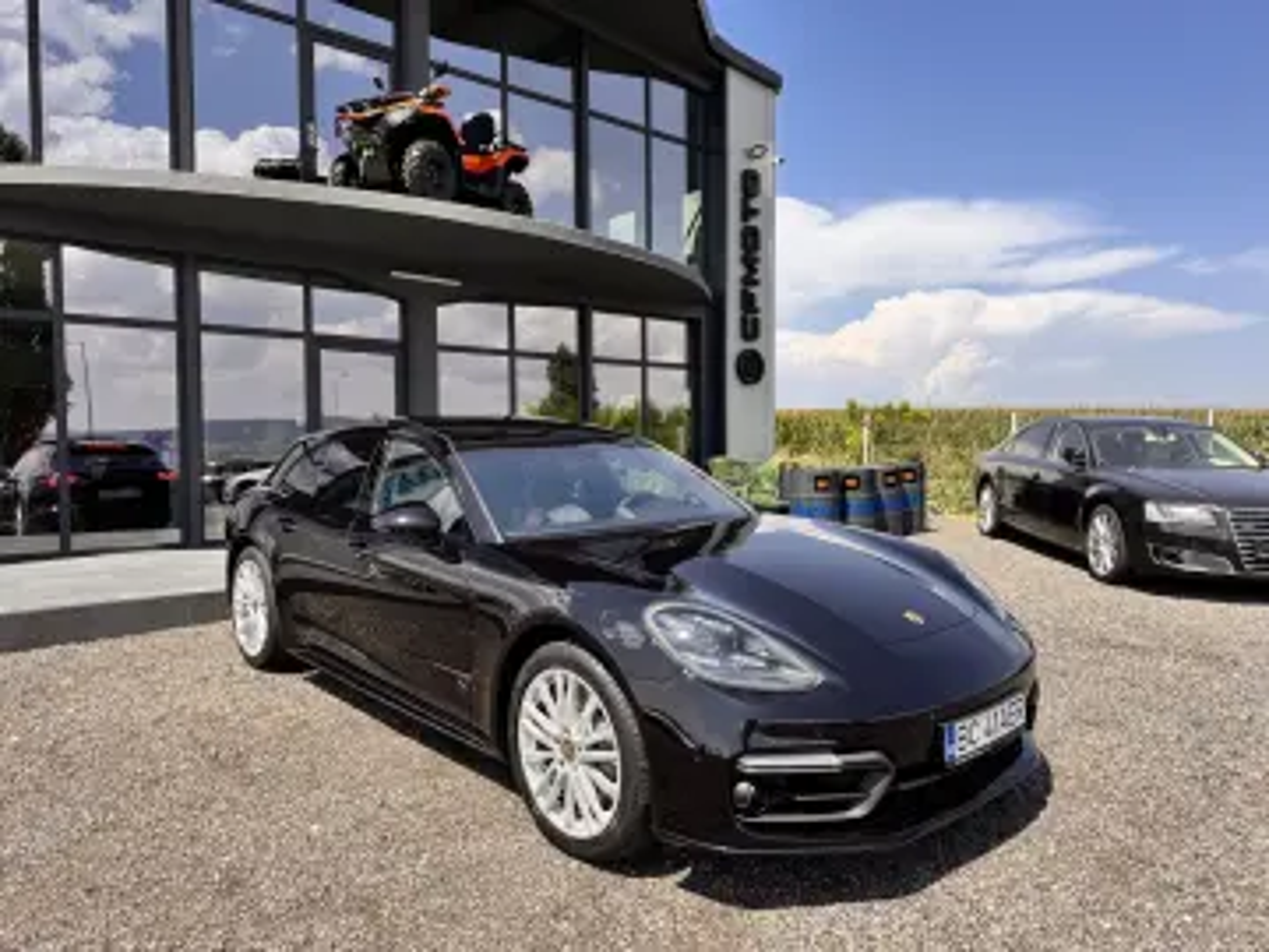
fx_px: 880
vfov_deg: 56.8
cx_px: 634
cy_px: 476
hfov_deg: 71.6
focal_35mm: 24
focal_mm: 6.76
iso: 80
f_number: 1.78
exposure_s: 1/2959
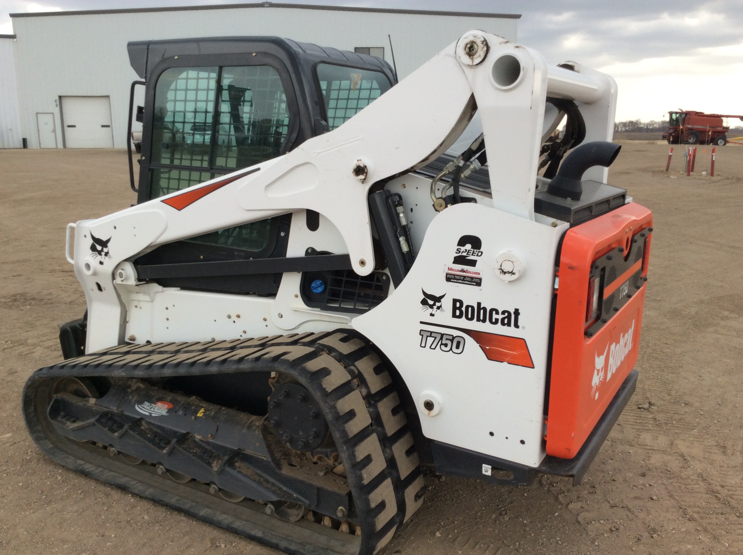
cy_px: 278
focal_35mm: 32
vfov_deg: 44.1
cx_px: 372
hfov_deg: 56.9
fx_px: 686
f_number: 2.4
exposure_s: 1/293
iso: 32
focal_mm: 3.3
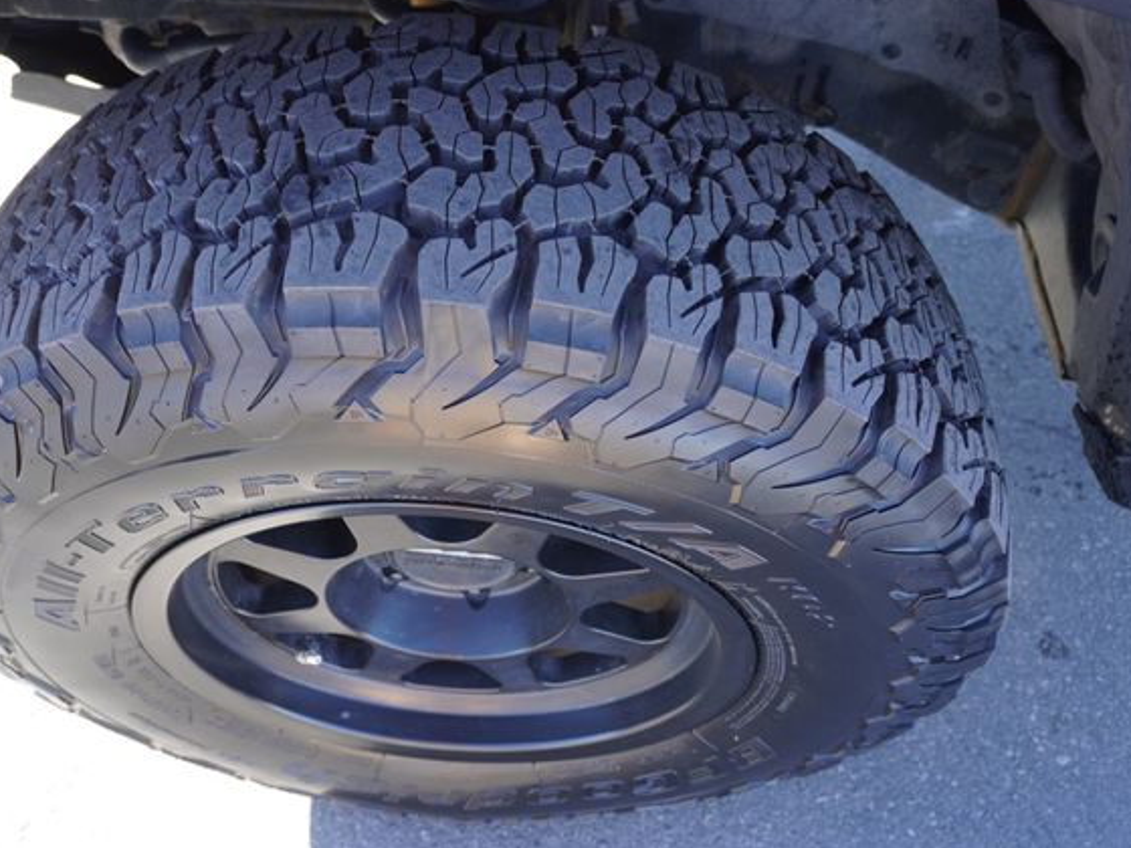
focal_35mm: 33
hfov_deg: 55.2
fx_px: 1078
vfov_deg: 42.9
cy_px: 418
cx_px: 499
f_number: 4
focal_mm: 20
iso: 200
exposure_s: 1/60
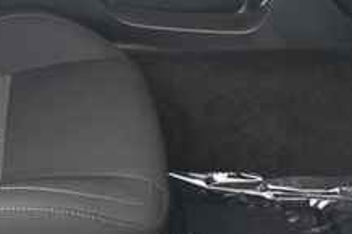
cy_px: -56
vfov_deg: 15.3
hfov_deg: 22.1
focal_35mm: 86
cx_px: -63
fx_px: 838
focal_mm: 19.5
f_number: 4
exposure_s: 1/250
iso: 280
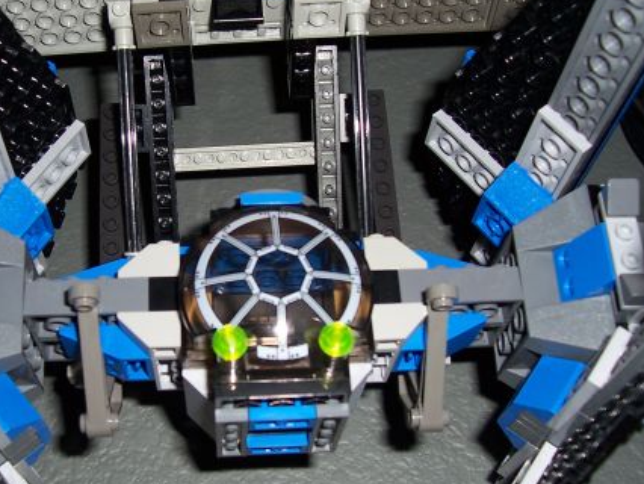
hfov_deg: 40.8
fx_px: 856
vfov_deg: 31.5
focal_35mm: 46
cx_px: 231
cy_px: 261
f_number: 2.7
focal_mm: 5.6
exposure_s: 1/60
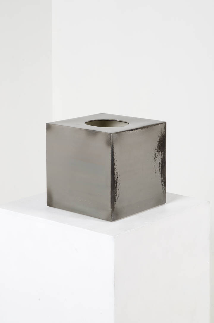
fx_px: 833
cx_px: 107
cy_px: 162
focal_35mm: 93
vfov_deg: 22.0
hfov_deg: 14.6
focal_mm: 62
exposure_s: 1/160
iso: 100
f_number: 22
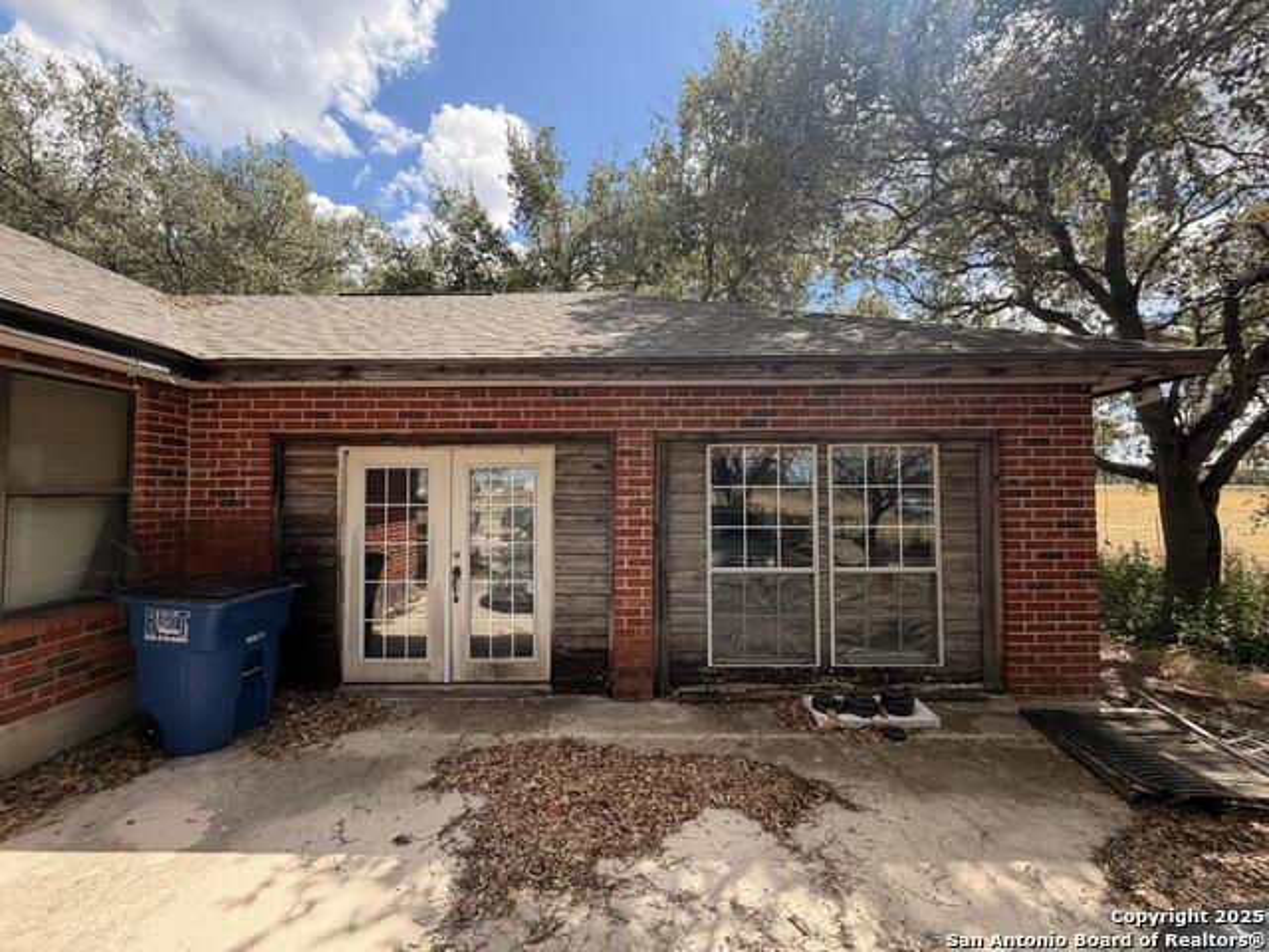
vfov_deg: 85.7
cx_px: 634
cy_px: 476
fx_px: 513
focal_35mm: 14
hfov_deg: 102.1
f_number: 2.2
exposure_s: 1/531
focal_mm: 2.22
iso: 40
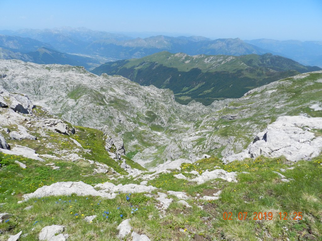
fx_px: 214
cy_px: 120
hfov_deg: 73.9
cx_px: 161
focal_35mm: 23
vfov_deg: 58.9
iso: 160
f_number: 4.5
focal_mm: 4
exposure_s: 1/1000
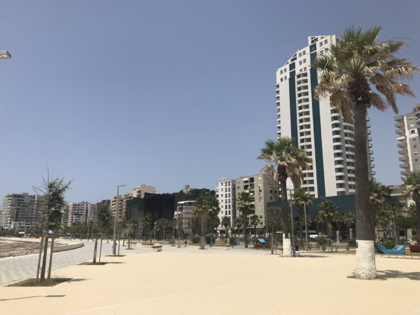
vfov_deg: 49.8
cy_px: 158
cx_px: 210
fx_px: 340
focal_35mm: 28
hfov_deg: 63.4
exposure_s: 1/5319
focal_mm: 3.99
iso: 25
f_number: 1.8
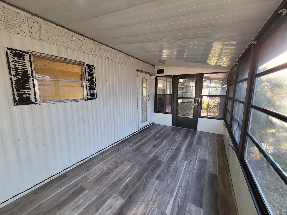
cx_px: 144
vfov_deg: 89.9
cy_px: 108
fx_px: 108
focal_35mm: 13
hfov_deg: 106.2
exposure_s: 1/50
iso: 125
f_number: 2.2
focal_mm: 2.2
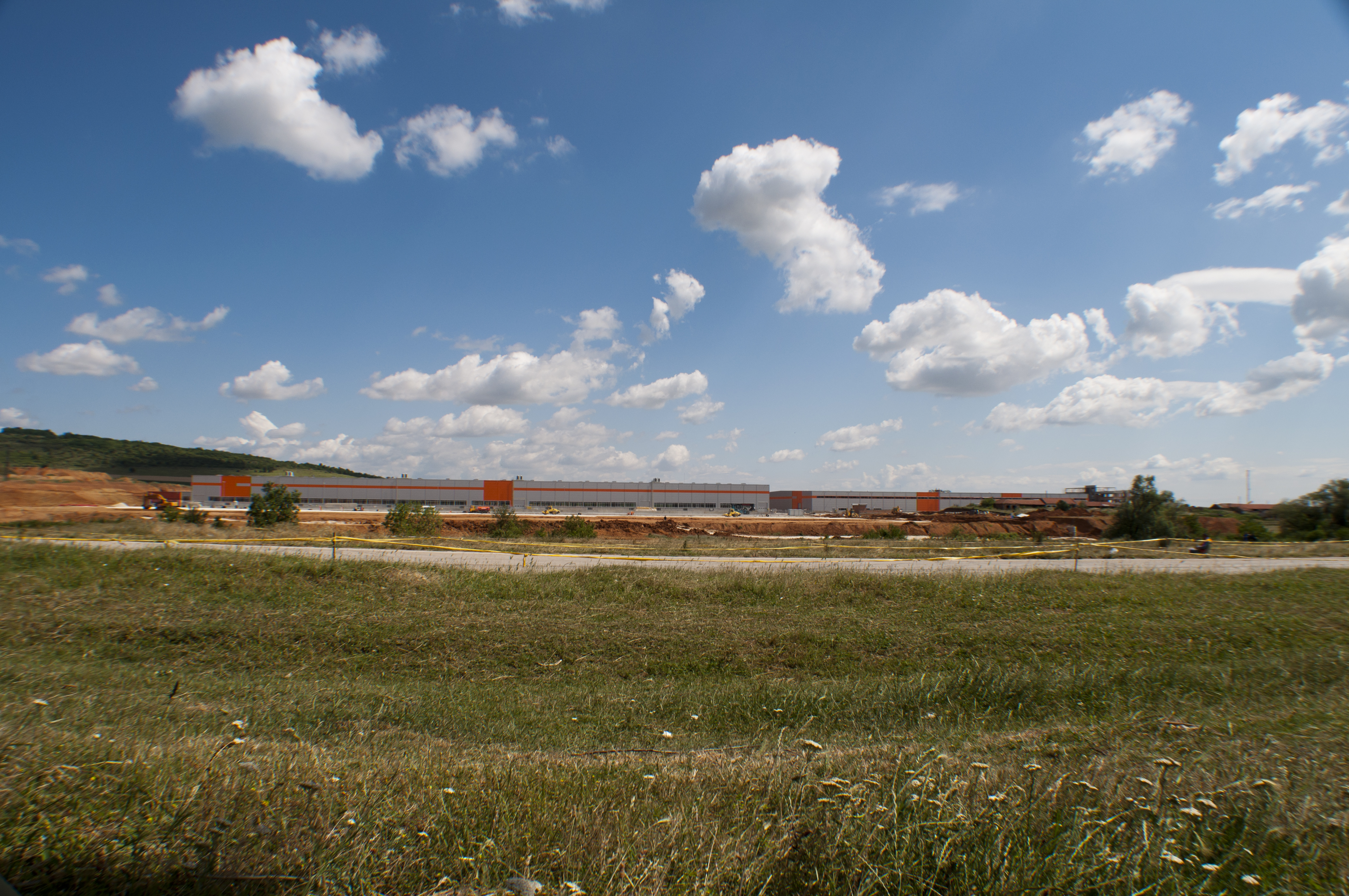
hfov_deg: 62.0
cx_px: 674
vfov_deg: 43.5
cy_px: 448
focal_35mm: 30
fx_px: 1123
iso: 200
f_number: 11
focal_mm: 20
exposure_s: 1/500
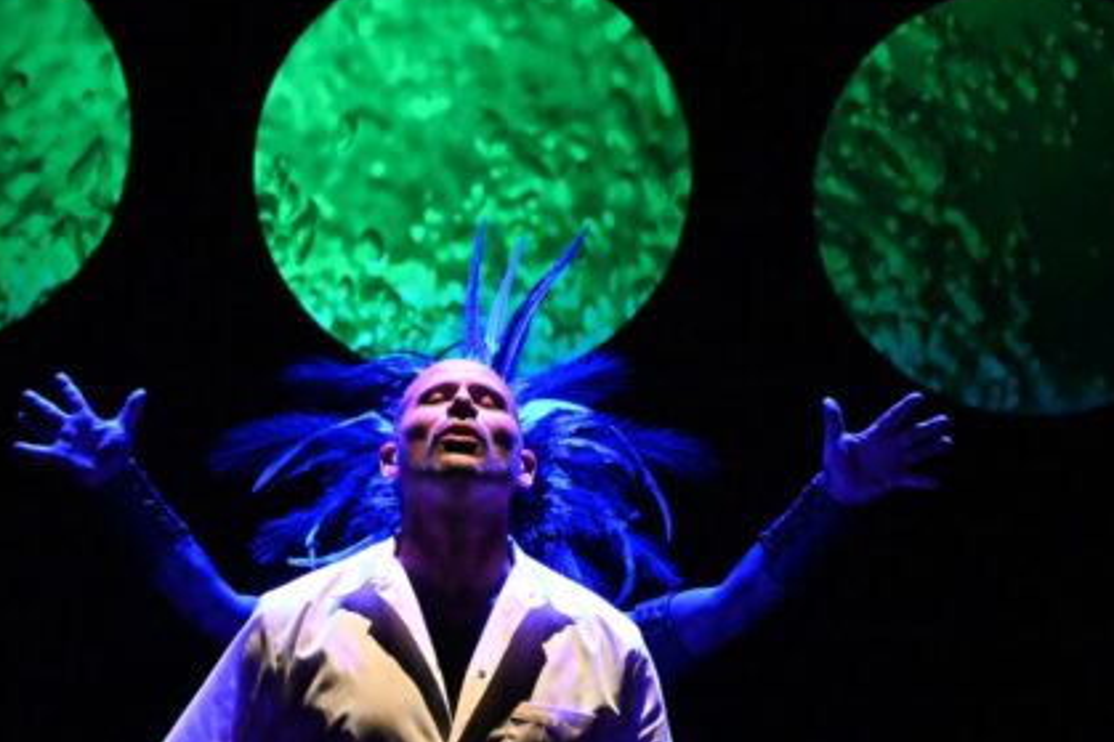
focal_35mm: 110
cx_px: 487
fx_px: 3402
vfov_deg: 12.4
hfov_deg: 18.6
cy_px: 556
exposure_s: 1/640
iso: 32000
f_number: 6.3
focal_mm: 60
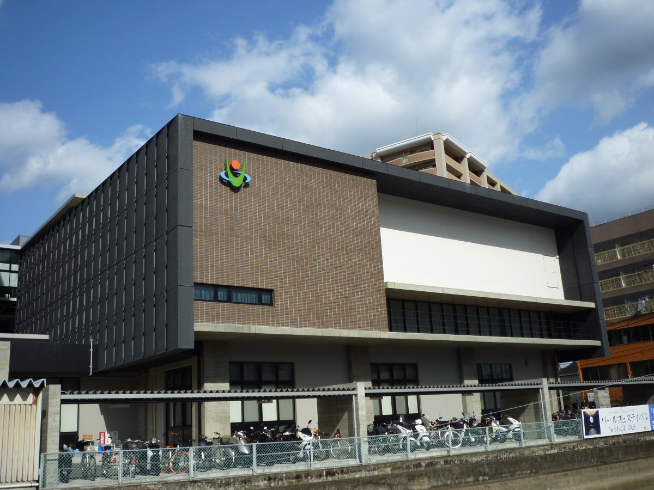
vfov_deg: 36.8
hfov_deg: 47.9
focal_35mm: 39
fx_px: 737
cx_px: 327
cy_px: 245
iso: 80
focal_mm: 6.8
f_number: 4
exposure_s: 1/800
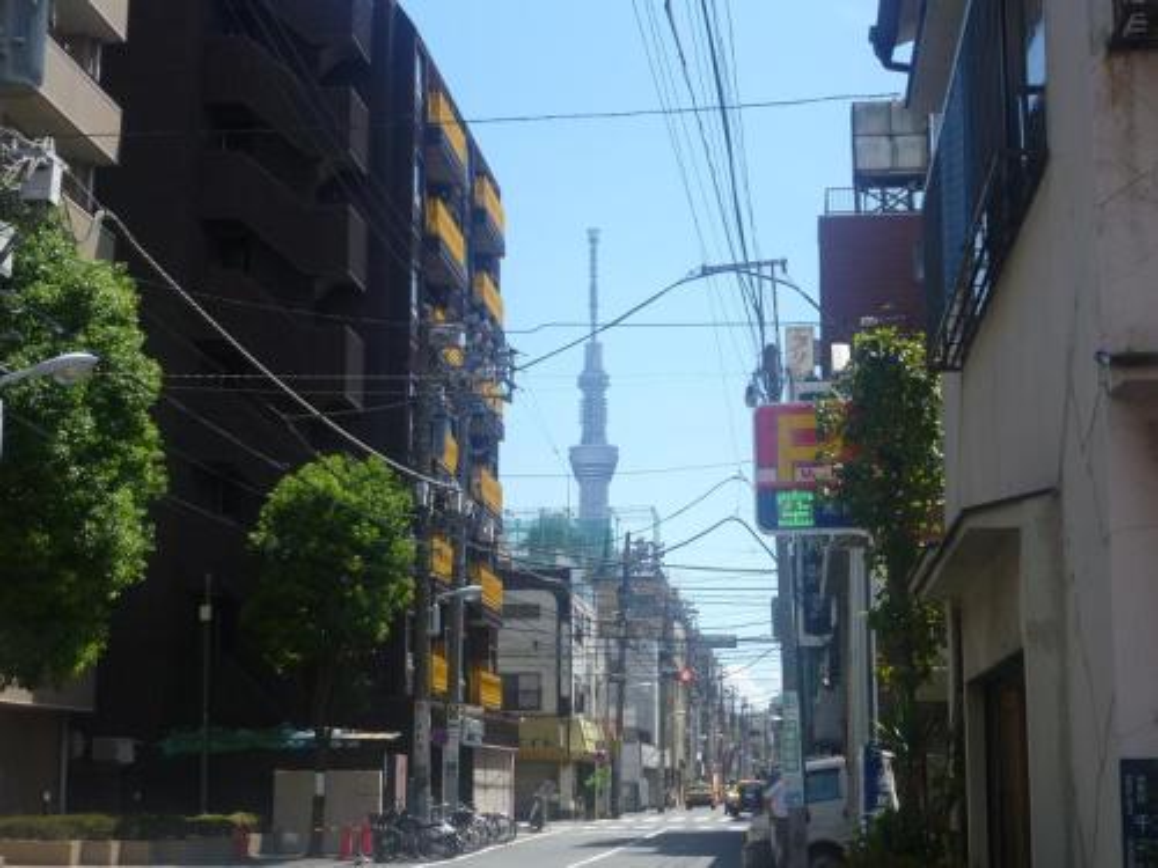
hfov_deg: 36.2
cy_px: 434
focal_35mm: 53
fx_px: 1773
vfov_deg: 27.5
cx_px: 579
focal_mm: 9.5
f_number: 4.2
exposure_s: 1/400
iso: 80
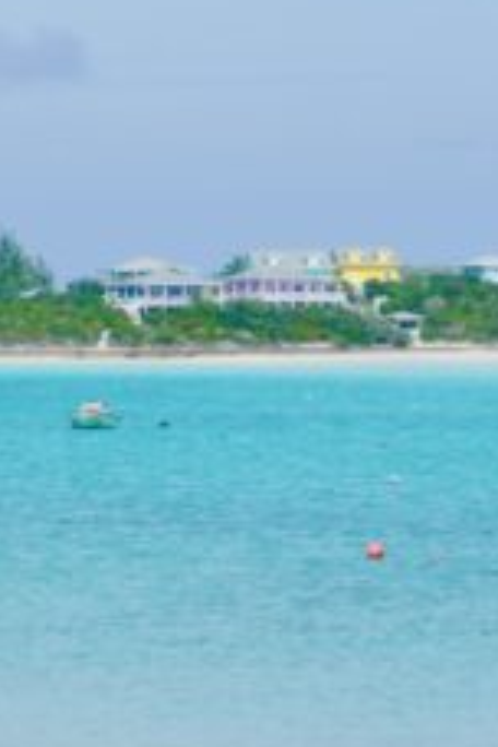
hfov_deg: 6.5
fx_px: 4295
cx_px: -426
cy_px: 549
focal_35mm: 207
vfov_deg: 9.9
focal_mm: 46
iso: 100
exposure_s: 1/160
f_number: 11
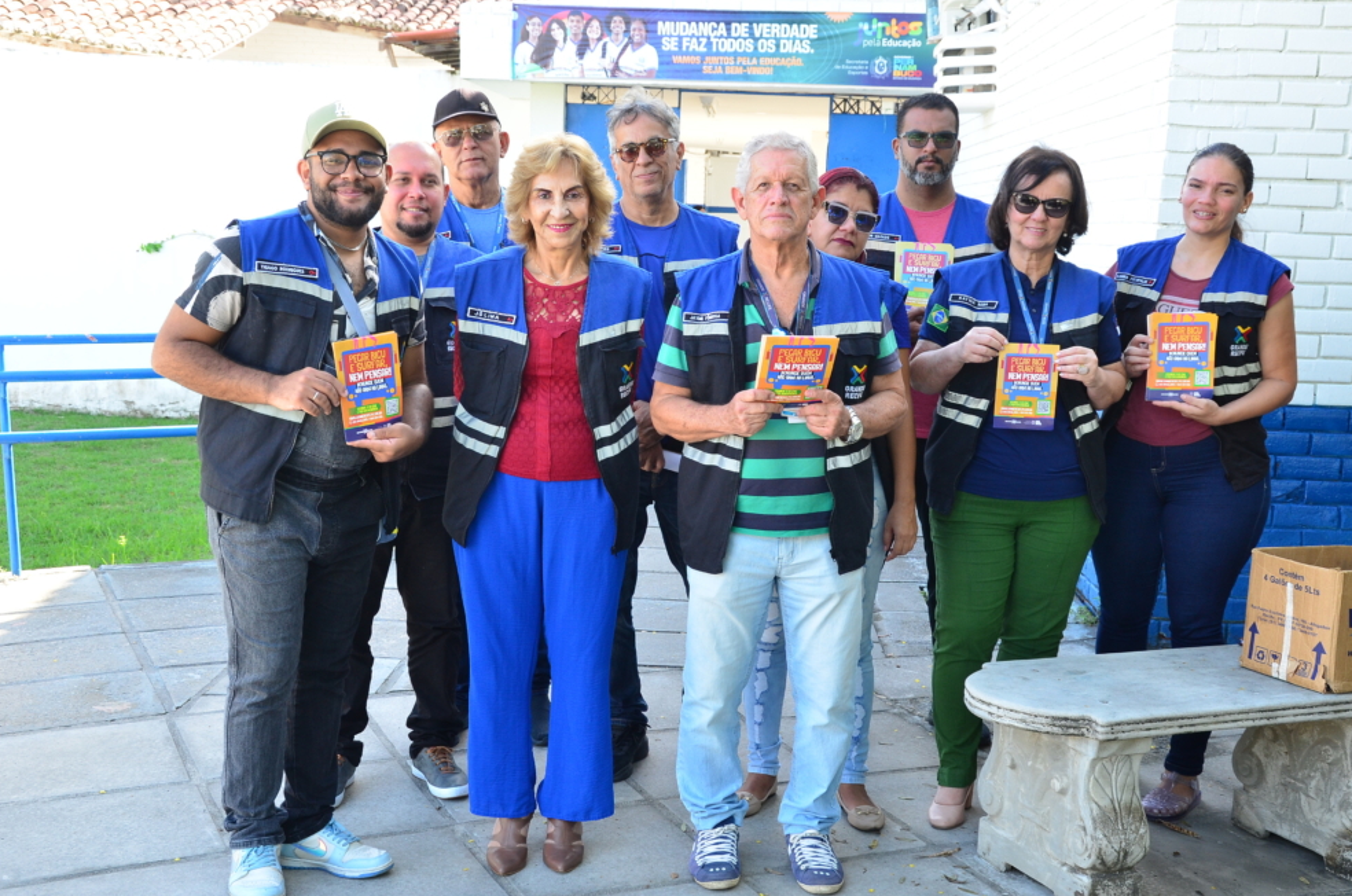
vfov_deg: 29.4
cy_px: 463
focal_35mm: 46
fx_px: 1706
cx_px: 703
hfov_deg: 43.2
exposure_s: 1/80
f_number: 9
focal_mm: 29
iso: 400
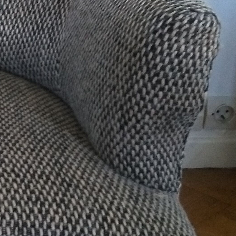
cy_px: 80
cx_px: -90
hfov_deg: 16.5
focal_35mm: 98
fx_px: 756
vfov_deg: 17.7
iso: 455
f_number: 2
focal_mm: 2.96
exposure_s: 1/33
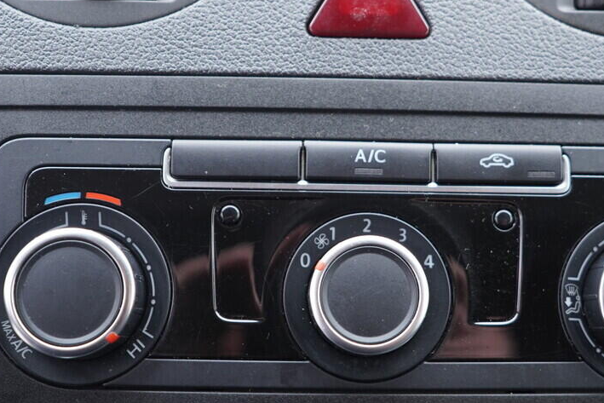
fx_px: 873
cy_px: 225
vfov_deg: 26.0
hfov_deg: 38.1
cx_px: 343
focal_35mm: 52
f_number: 2.8
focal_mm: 24
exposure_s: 1/40
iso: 400
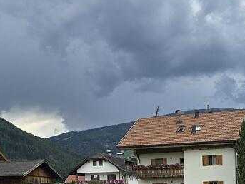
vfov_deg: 21.0
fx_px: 489
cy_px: 154
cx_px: 149
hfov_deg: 28.1
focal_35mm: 69
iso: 12
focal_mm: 6.3
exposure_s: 1/297
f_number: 1.7
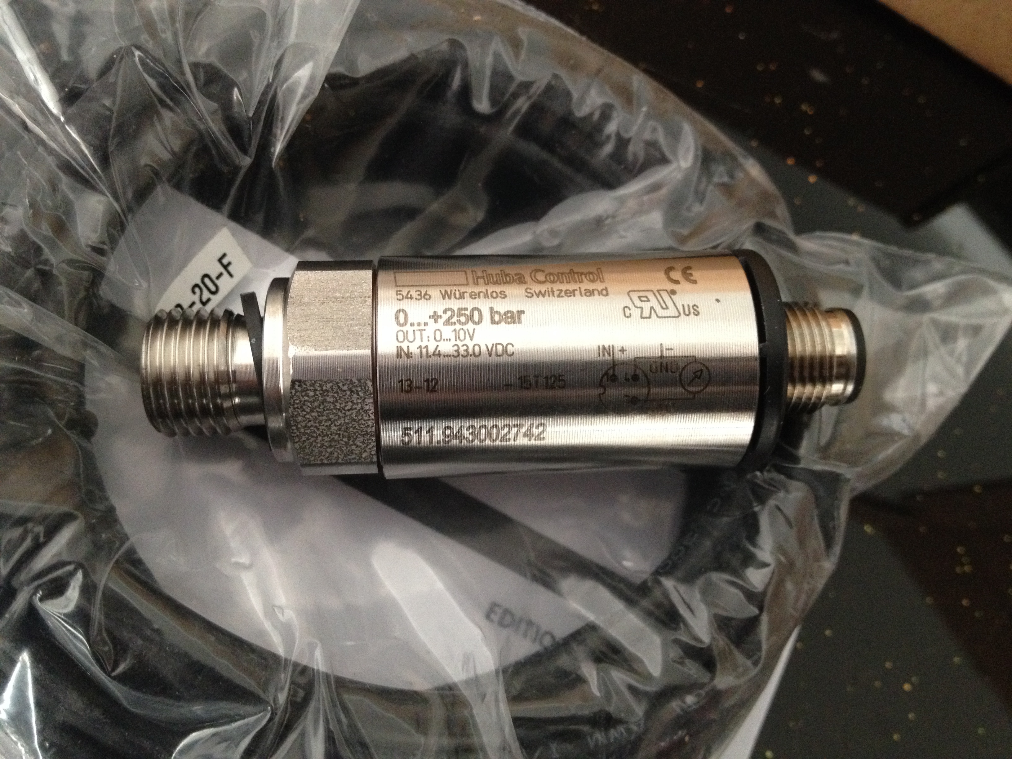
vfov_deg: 40.7
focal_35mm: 35
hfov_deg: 52.6
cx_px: 506
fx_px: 1023
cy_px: 380
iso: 320
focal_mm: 4.28
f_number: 2.4
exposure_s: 1/20
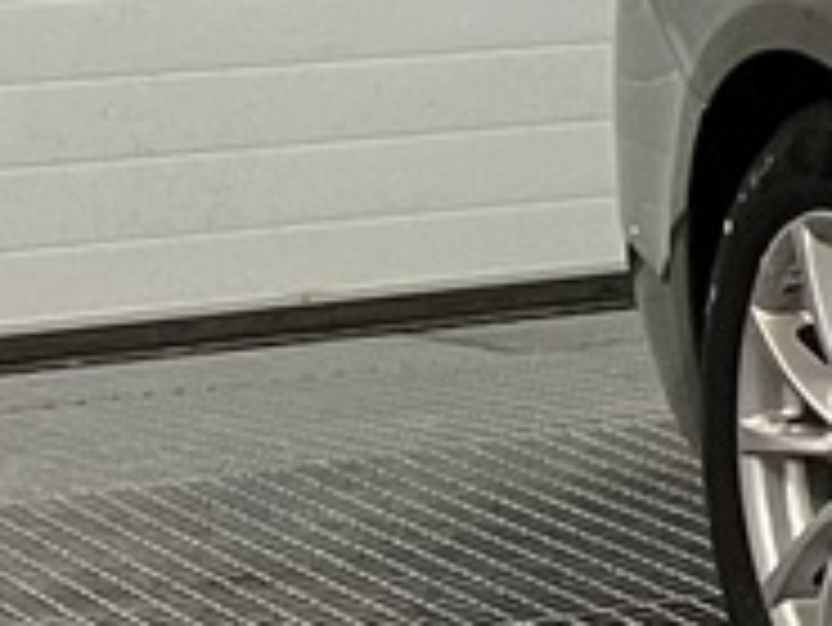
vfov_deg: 7.3
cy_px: -32
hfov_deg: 7.4
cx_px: 3202
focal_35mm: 202
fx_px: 4858
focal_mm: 5.1
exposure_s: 1/50
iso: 100
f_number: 1.6
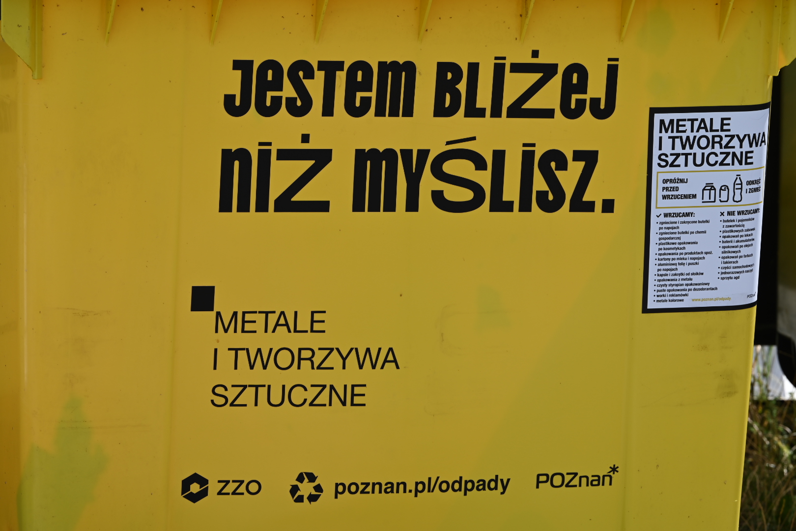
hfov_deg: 11.4
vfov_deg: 7.6
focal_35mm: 180
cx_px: 398
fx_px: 3980
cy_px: 266
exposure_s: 1/125
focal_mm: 180
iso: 100
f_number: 9
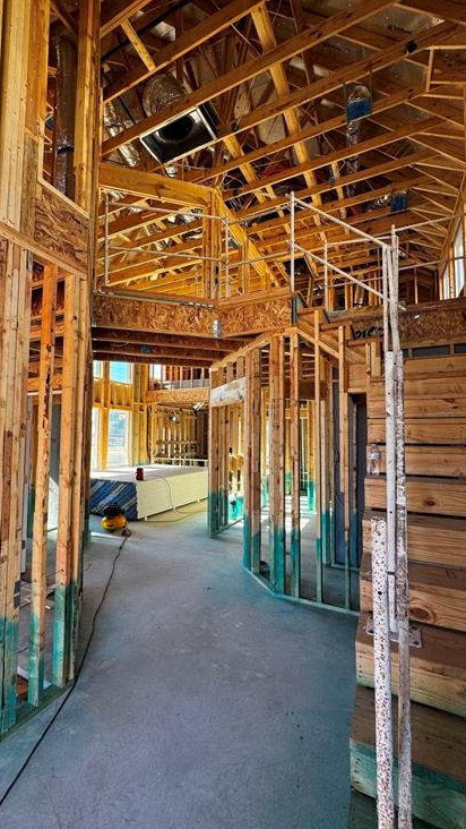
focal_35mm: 16
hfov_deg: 66.8
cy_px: 414
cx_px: 201
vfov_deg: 99.4
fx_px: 351
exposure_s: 1/99
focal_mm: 2.22
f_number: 2.2
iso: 64
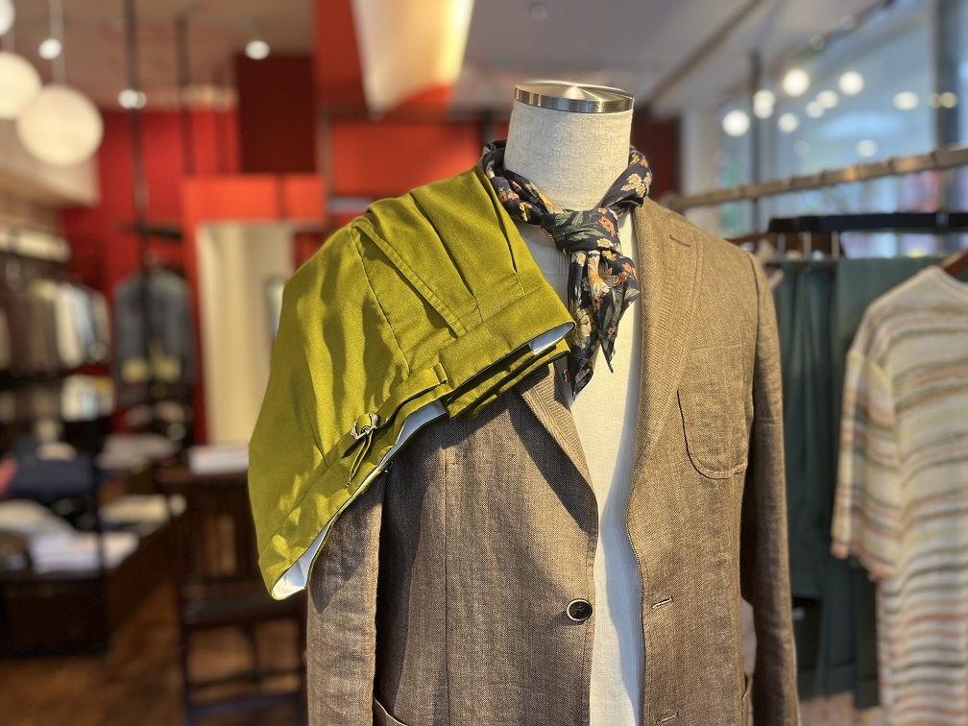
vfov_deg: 53.1
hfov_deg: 67.3
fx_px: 727
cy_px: 363
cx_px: 484
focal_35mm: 26
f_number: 1.6
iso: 100
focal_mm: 5.1
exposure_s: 1/120
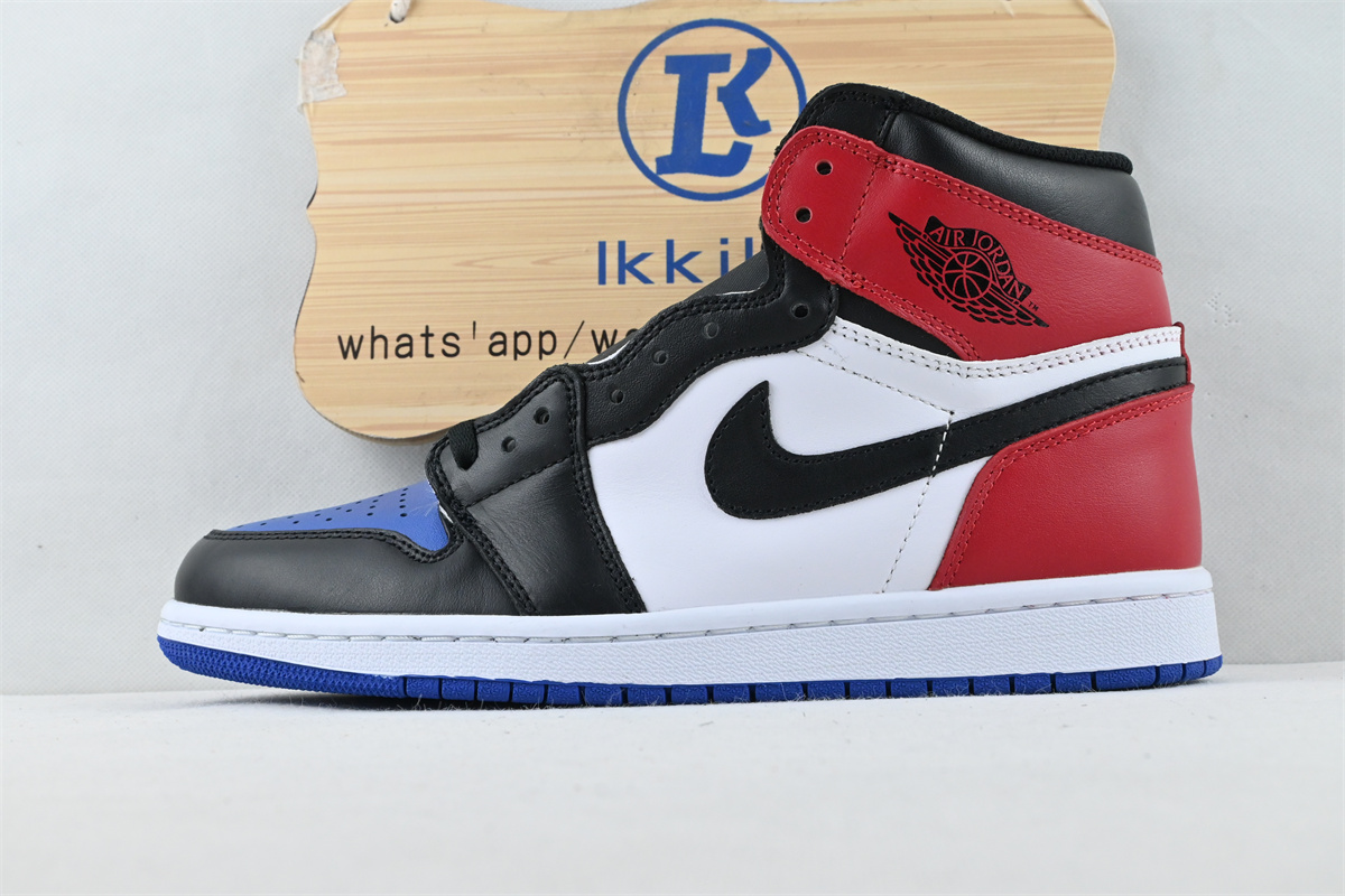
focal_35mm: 49
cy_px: 448
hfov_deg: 40.5
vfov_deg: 27.7
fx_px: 1821
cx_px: 672
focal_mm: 32.5
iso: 1000
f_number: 10
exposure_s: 1/125
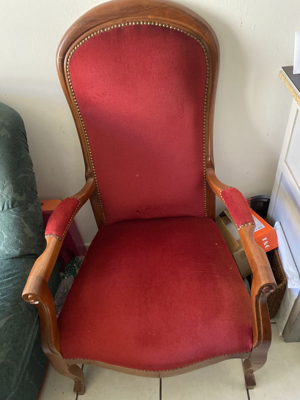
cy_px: 200
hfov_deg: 53.1
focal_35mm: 26
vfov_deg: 67.3
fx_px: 300
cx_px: 150
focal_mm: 4.25
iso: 500
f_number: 1.8
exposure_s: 1/60
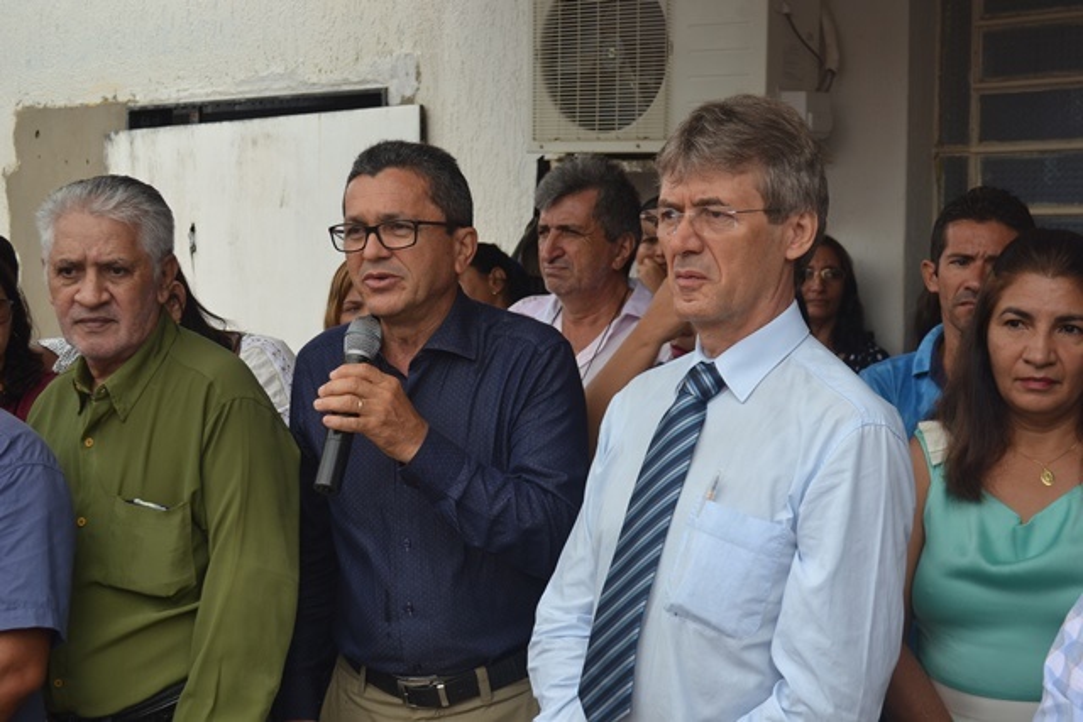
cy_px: 361
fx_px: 1715
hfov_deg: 35.0
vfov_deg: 23.8
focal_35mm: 57
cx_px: 542
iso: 125
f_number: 5.6
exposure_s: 1/125
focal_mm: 38
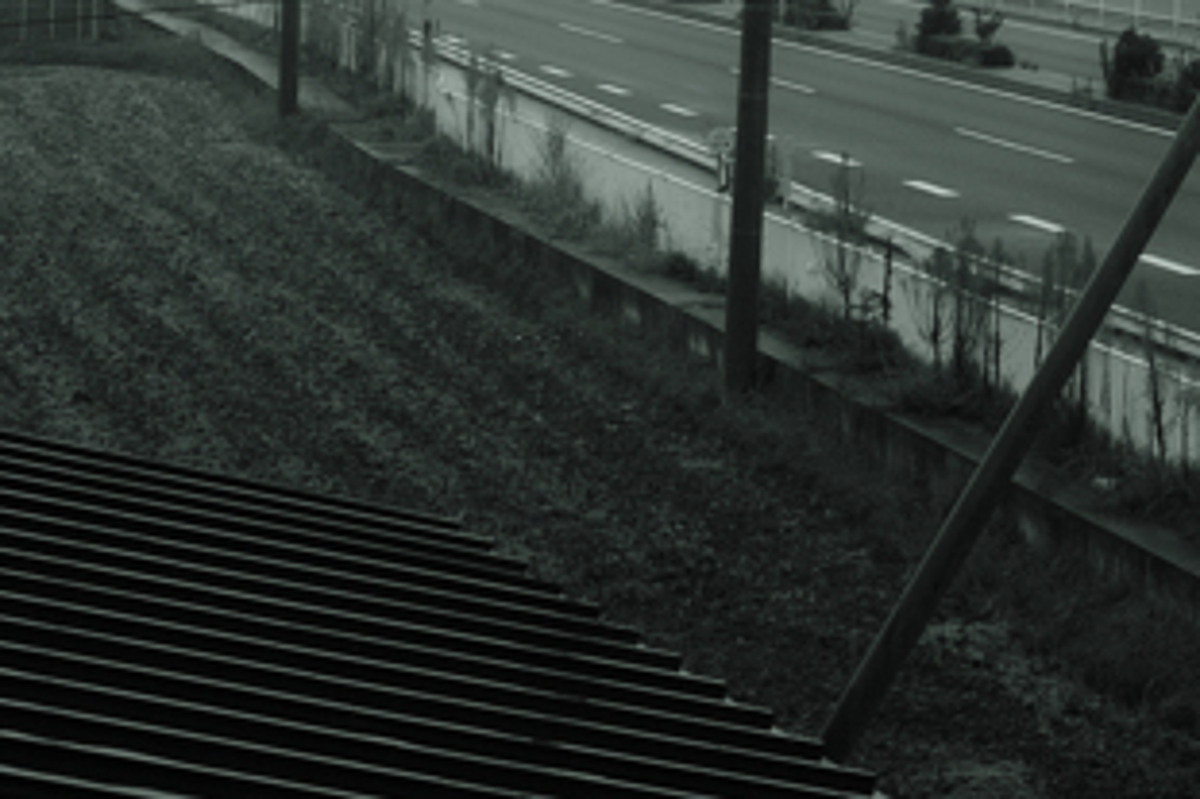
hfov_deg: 15.2
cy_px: 320
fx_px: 4497
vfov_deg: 10.1
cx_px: 397
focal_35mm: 135
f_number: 7.1
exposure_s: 1/100
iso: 400
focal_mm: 24.2
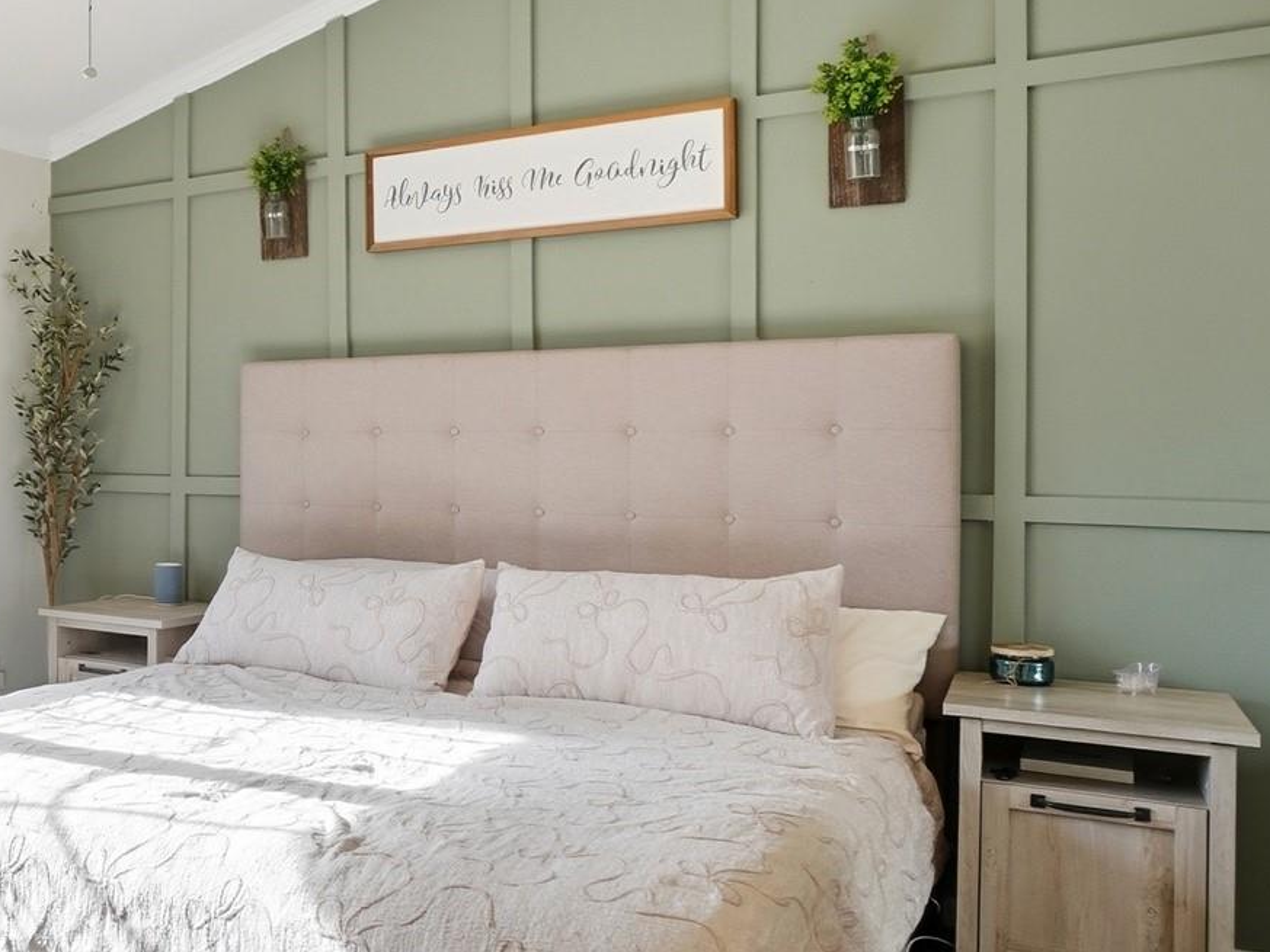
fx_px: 1211
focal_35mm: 33
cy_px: 453
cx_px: 19
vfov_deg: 42.9
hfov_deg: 46.8
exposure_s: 1/2000
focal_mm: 10
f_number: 4
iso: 100
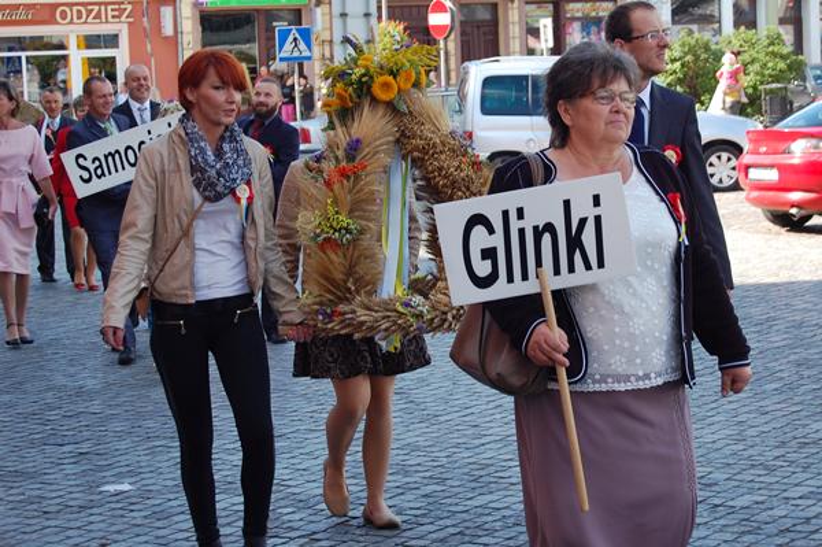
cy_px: 274
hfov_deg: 24.6
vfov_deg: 16.5
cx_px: 411
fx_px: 1882
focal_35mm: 82
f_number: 6.3
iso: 200
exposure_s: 1/160
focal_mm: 55
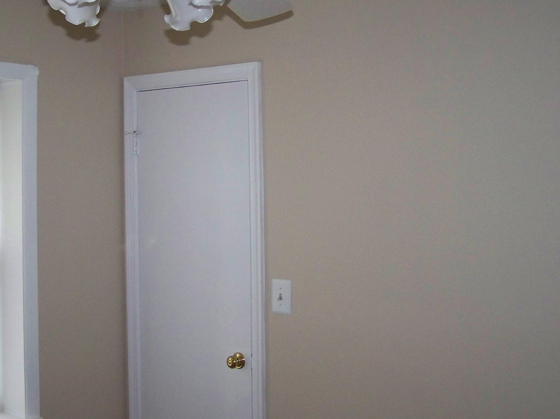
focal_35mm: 52
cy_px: 184
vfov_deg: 28.0
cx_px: 212
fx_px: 841
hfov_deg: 36.6
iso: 200
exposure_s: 1/30
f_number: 2.8
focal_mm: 6.3
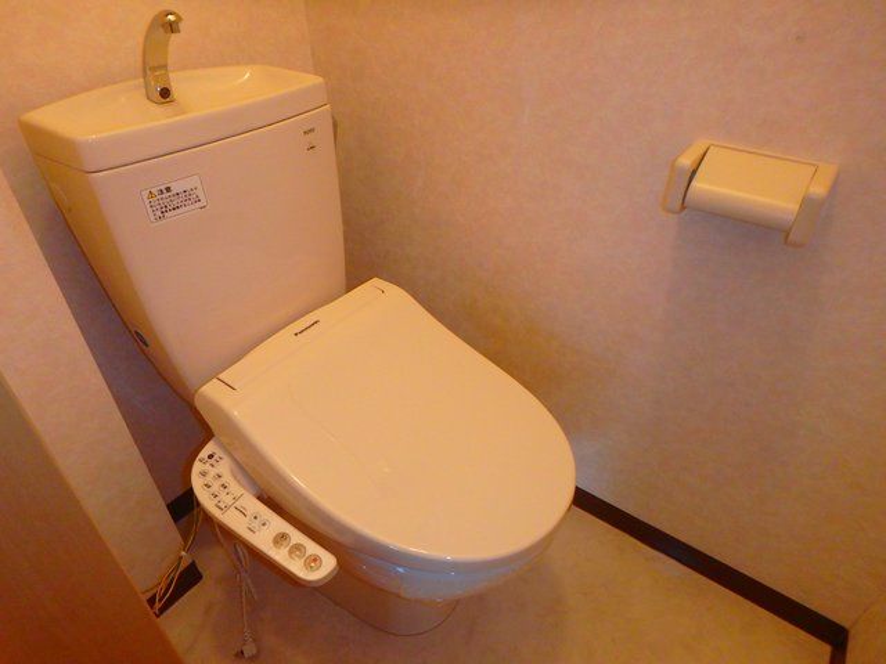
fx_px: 537
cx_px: 443
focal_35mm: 21
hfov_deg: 79.0
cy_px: 332
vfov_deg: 63.4
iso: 400
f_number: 3.5
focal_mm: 3.7
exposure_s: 1/30
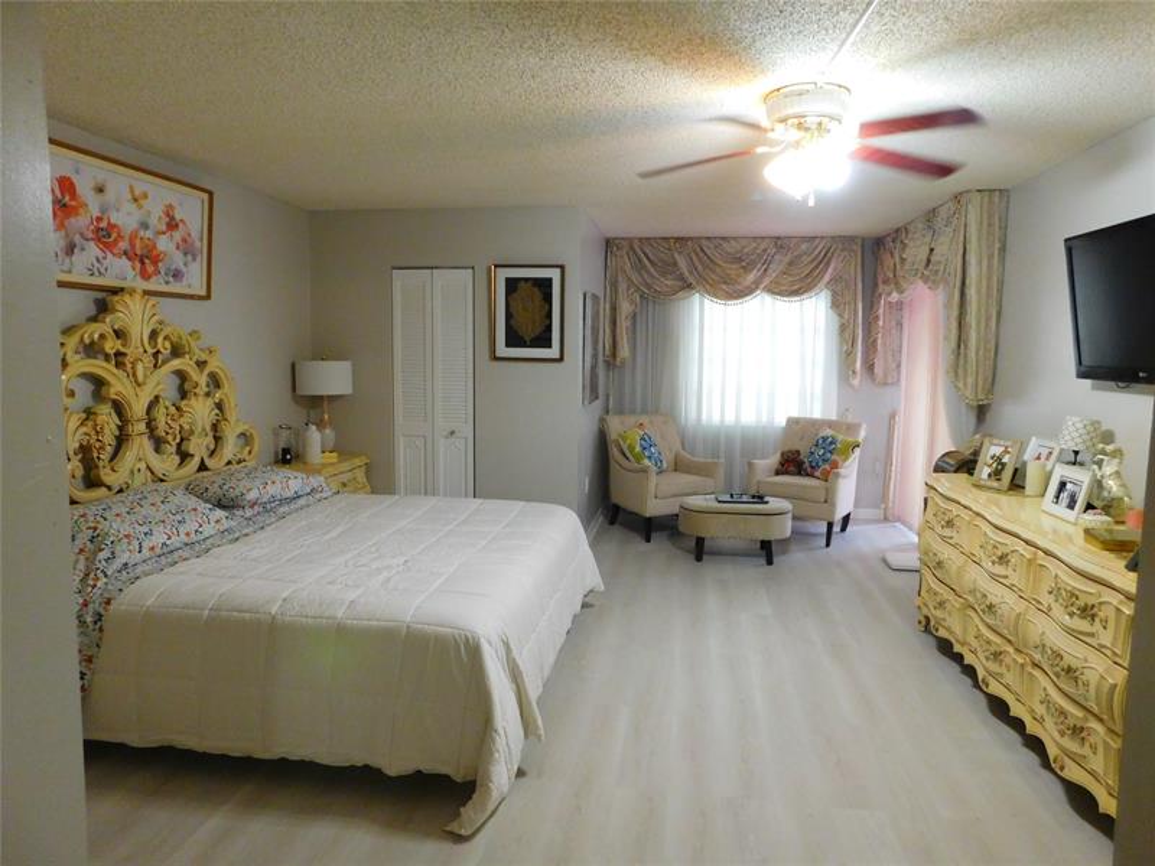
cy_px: 433
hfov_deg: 73.9
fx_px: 767
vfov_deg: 58.9
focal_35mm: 23
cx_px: 578
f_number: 3
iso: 400
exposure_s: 1/25
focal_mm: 4
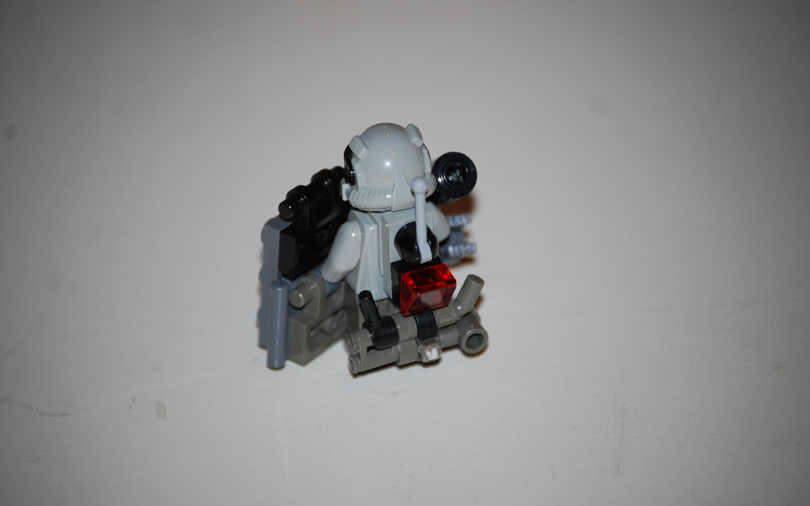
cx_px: 406
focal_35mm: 184
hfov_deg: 11.4
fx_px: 4062
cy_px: 250
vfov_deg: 7.1
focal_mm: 120
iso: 200
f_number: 5
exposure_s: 1/60
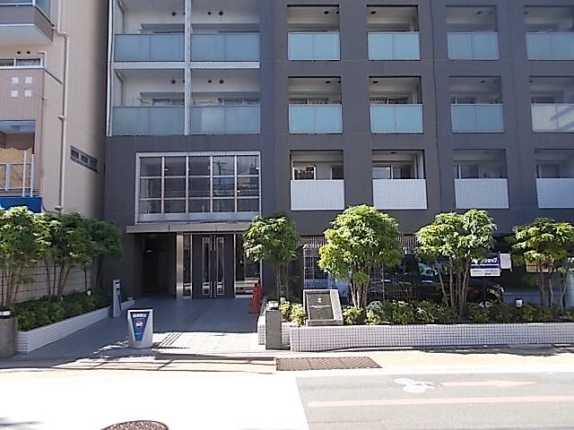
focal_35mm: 26
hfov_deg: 67.3
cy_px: 215
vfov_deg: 53.1
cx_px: 287
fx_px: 431
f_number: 3.2
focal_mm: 4.6
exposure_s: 1/250
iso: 80
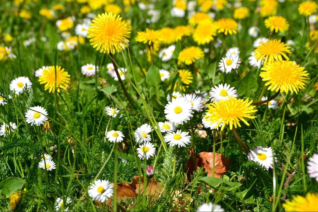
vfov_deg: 18.2
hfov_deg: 27.0
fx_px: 663
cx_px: 159
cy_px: 106
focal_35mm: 75
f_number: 11
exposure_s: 1/500
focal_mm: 50
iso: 320
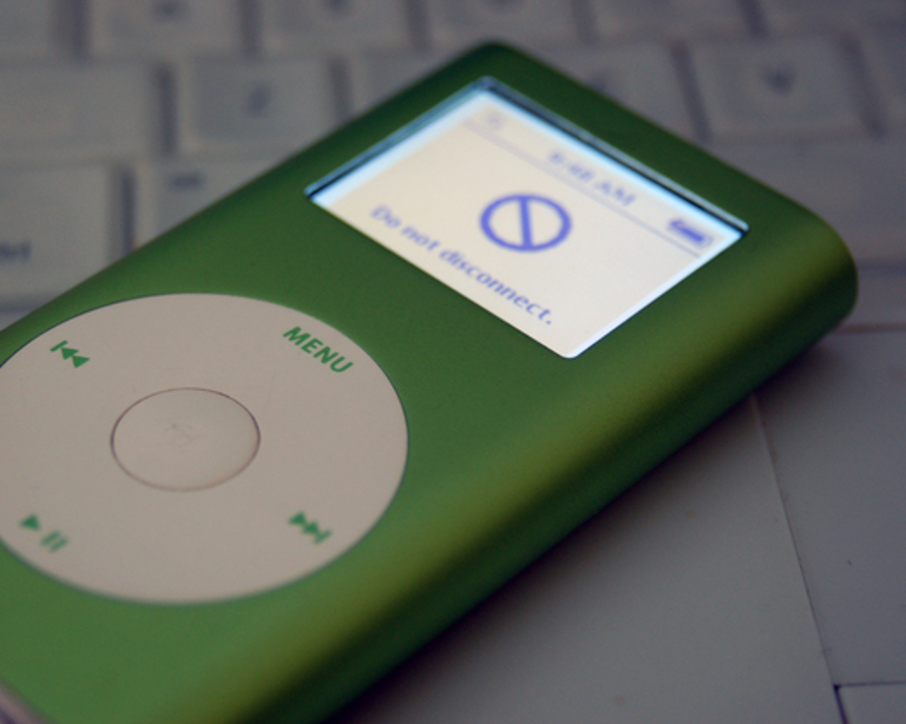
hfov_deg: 17.9
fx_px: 2868
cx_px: 378
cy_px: 356
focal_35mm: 107
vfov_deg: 14.4
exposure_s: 1/15
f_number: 5
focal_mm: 62
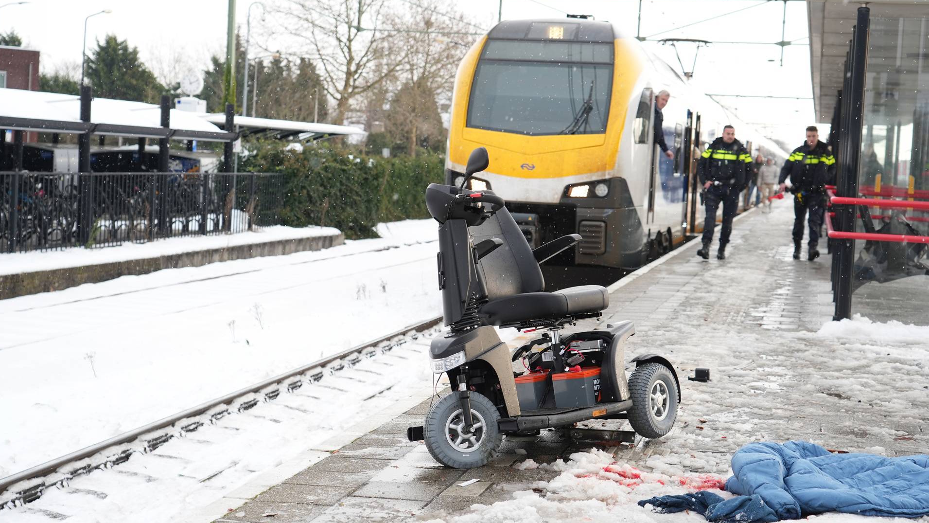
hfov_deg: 34.9
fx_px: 1478
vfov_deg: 20.0
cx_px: 463
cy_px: 243
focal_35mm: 60
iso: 320
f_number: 5
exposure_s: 1/200
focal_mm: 57
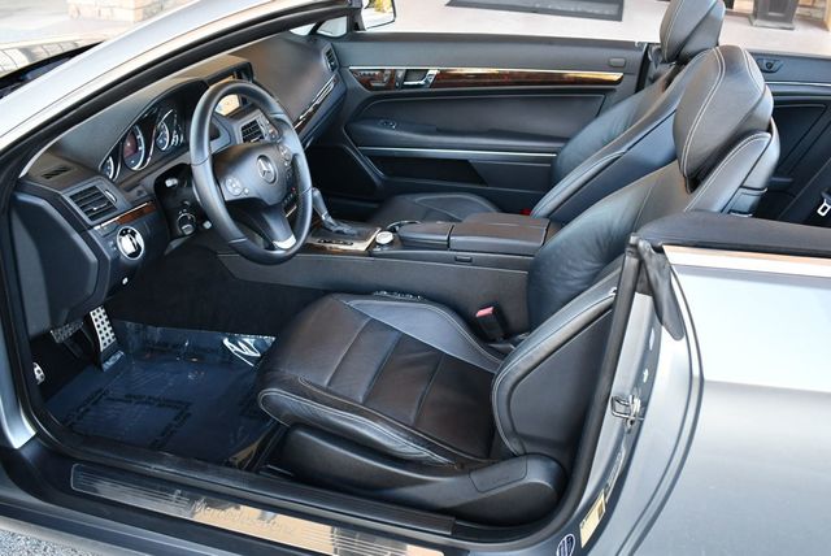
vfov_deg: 36.9
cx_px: 416
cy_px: 278
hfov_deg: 53.1
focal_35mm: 36
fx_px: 832
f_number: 3.5
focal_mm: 18
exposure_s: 1/160
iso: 800
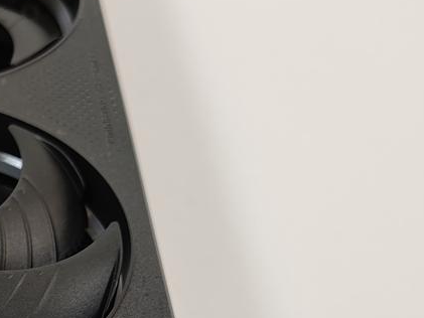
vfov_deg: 15.7
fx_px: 1090
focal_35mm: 89
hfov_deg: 20.9
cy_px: 422
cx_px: -46
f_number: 1.85
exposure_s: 1/100
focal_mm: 6.78
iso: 63
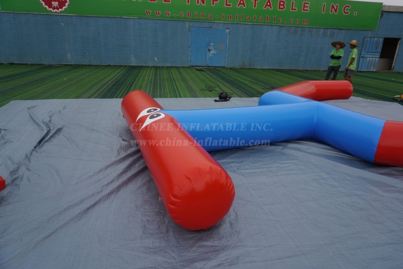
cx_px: 202
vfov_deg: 53.1
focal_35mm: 24
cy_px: 134
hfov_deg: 73.7
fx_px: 269
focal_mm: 16
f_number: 8
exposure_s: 1/125
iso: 100
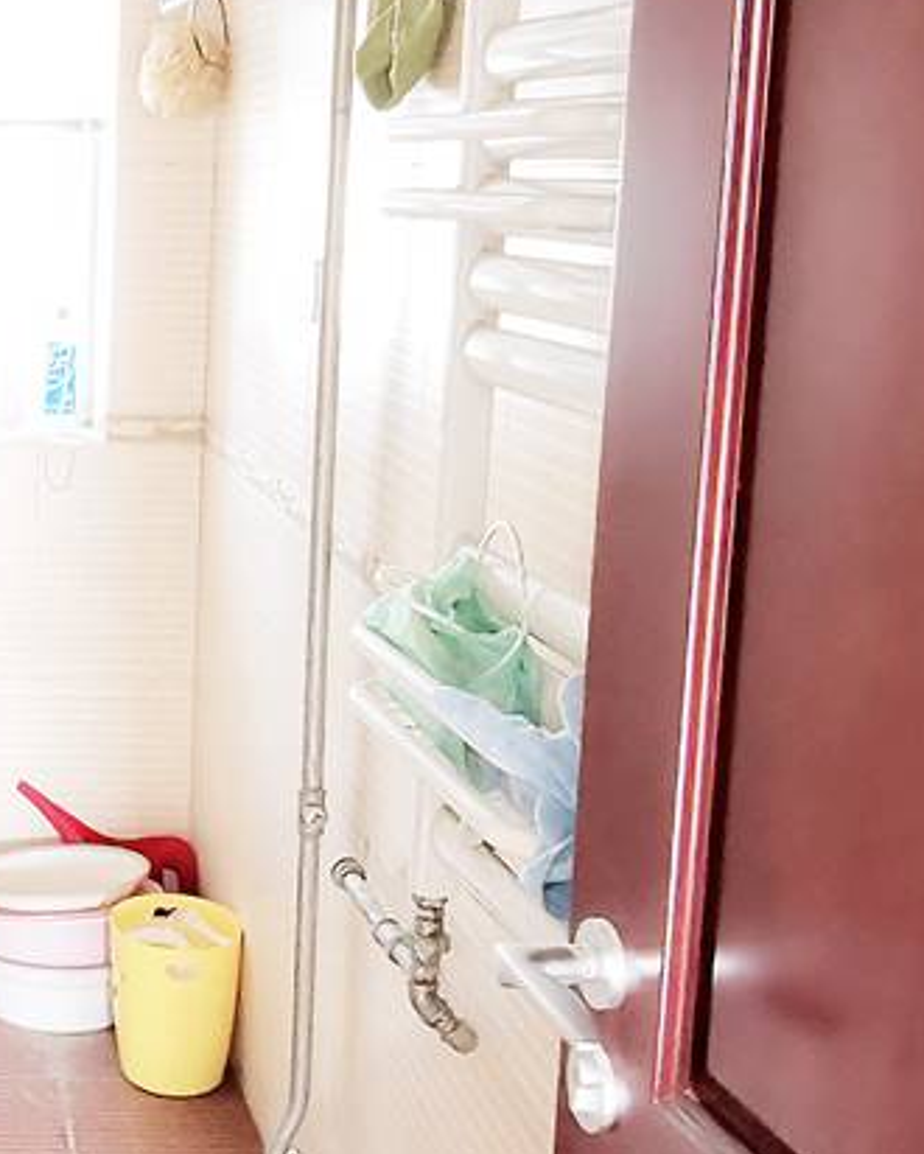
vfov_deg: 32.5
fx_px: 1981
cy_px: 532
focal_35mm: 58
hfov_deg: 24.3
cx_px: -126
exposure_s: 1/33.3
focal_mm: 2.26
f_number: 2.2
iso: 640
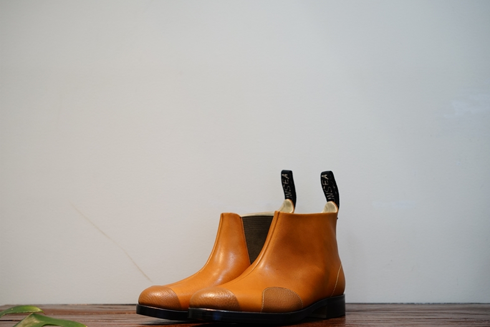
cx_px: 248
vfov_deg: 24.2
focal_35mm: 56
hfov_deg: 35.6
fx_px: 762
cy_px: 162
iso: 640
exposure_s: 1/60
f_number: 4
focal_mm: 55
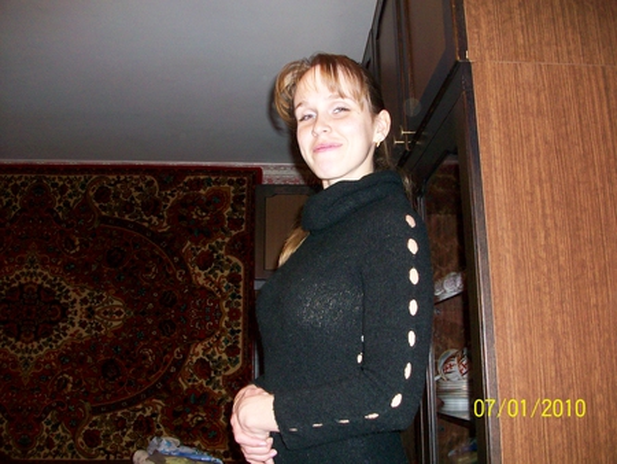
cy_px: 232
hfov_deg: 53.9
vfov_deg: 41.8
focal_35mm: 34
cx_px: 308
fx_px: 606
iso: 160
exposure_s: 1/60
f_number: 2.8
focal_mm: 5.7
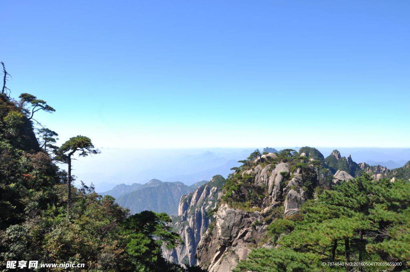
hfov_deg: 67.4
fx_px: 307
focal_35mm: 27
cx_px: 205
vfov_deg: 47.8
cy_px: 136
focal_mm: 18
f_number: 10
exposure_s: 1/100
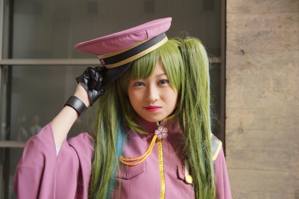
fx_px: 431
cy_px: 100
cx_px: 150
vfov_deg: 25.9
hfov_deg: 38.2
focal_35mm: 52
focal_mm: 35
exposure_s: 1/160
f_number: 4.5
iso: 100
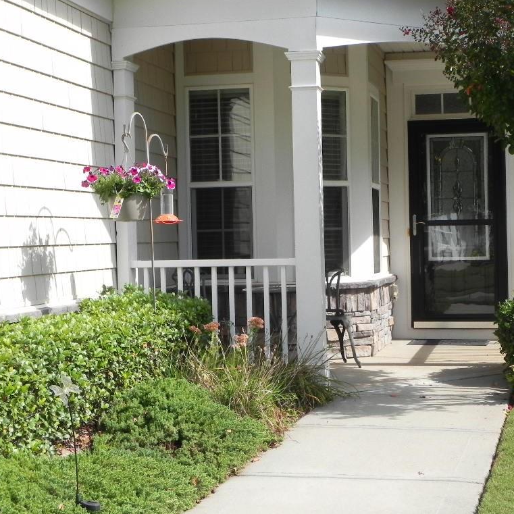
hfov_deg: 24.9
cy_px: 256
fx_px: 1159
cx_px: 327
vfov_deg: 25.0
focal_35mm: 69
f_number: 6.3
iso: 160
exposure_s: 1/294
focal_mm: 10.3
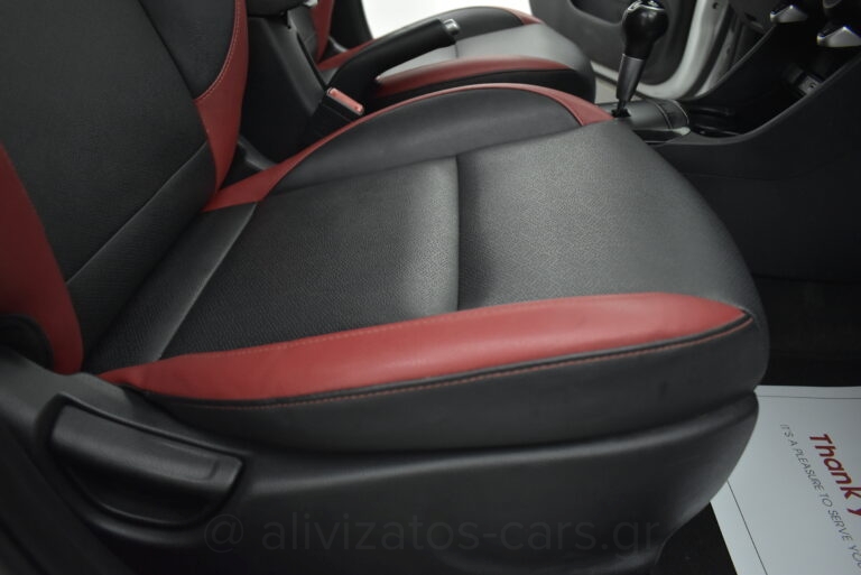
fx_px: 646
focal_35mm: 27
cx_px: 430
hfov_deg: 67.4
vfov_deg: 48.0
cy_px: 288
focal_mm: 18
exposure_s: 1/100
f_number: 3.5
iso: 1600
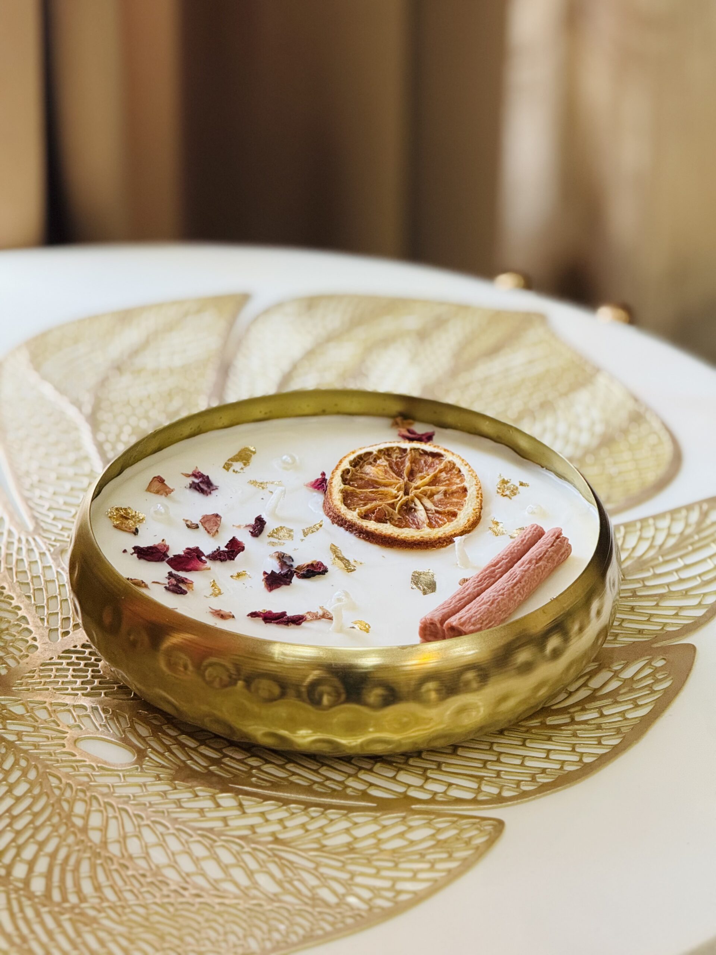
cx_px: 358
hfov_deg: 12.3
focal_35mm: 120
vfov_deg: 16.4
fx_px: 3309
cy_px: 478
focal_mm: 15.66
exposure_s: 1/99
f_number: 2.8
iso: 250
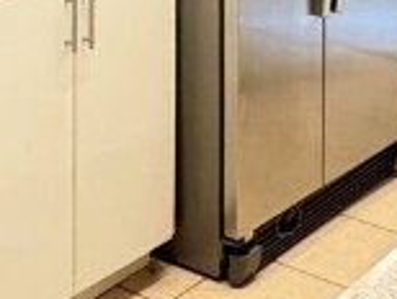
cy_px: -273
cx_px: 266
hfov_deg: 21.0
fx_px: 1068
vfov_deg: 13.8
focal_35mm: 93
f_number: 2.2
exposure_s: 1/60
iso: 1000
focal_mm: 2.22
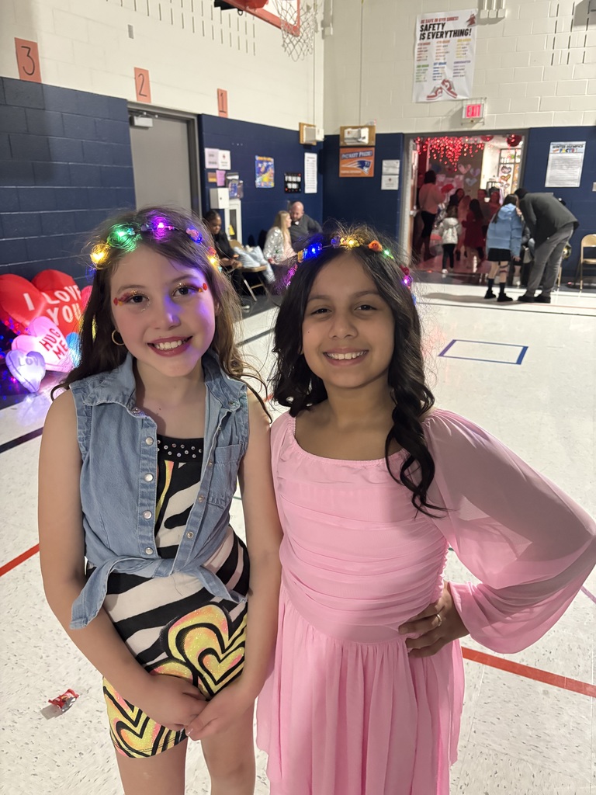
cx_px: 298
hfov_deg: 53.1
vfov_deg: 67.3
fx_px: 597
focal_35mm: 26
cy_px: 398
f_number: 1.6
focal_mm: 5.96
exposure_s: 1/33
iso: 640
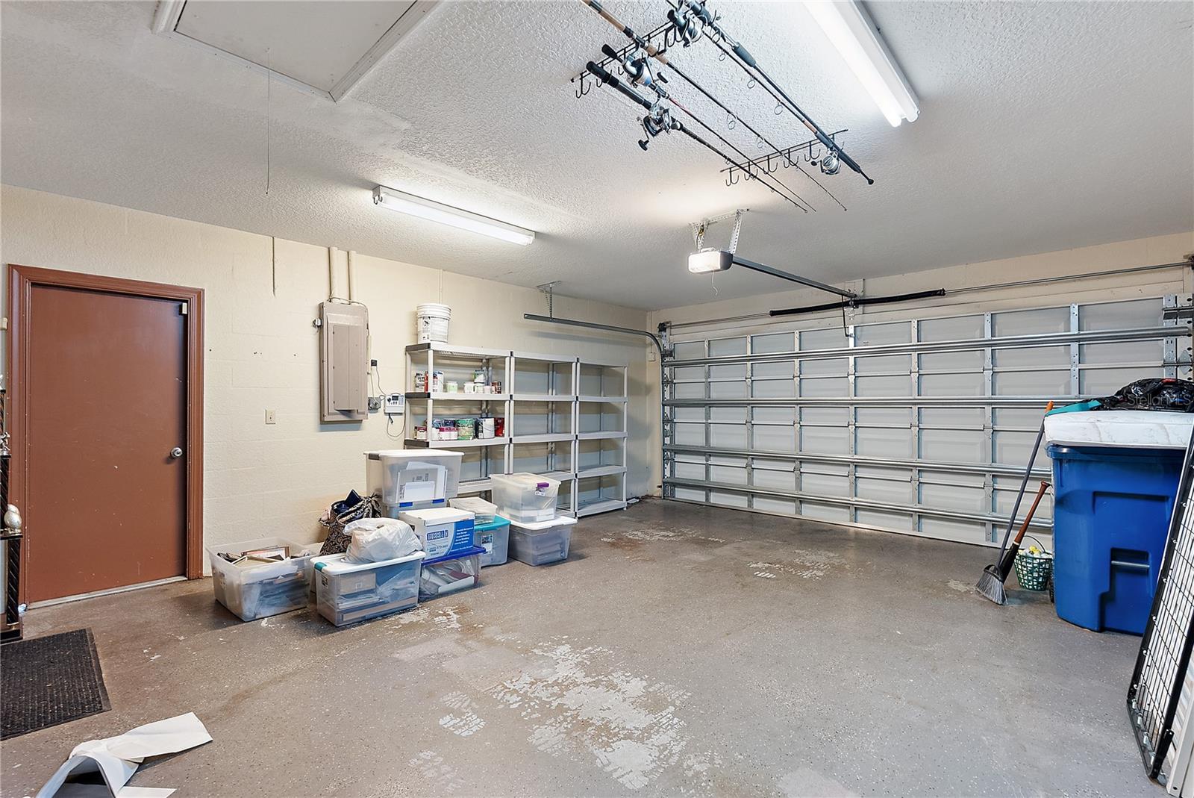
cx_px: 597
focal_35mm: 16
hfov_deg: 96.7
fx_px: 531
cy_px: 399
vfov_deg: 73.8
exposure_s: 1/10
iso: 1600
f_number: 5.6
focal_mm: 16
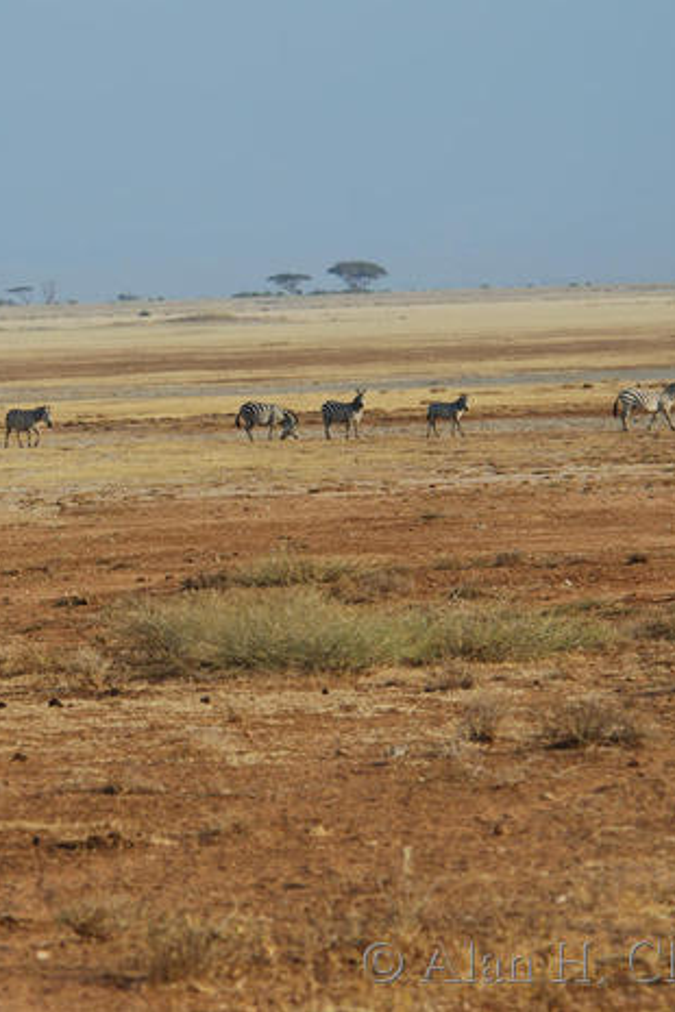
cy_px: 505
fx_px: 10483
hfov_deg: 3.7
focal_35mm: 373
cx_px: 109
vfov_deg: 5.5
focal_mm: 165
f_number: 5.3
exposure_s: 1/200
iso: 100
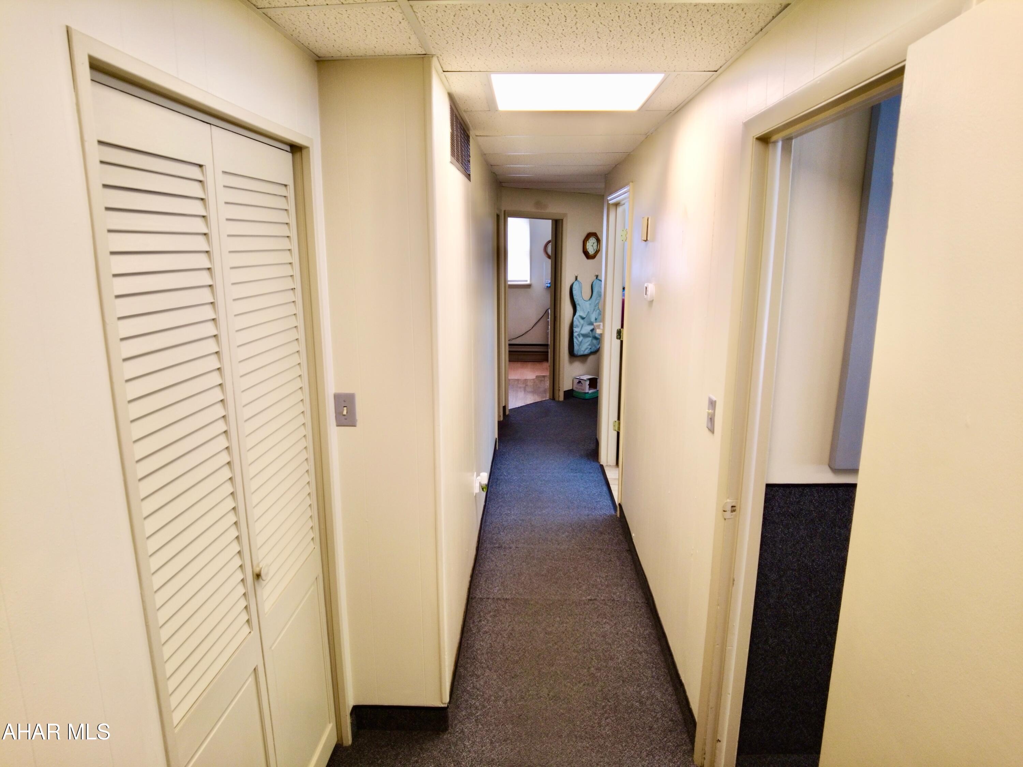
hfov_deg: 81.7
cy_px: 384
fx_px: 591
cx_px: 512
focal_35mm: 20
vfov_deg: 66.0
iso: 100
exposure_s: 1/30
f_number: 1.8
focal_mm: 4.4
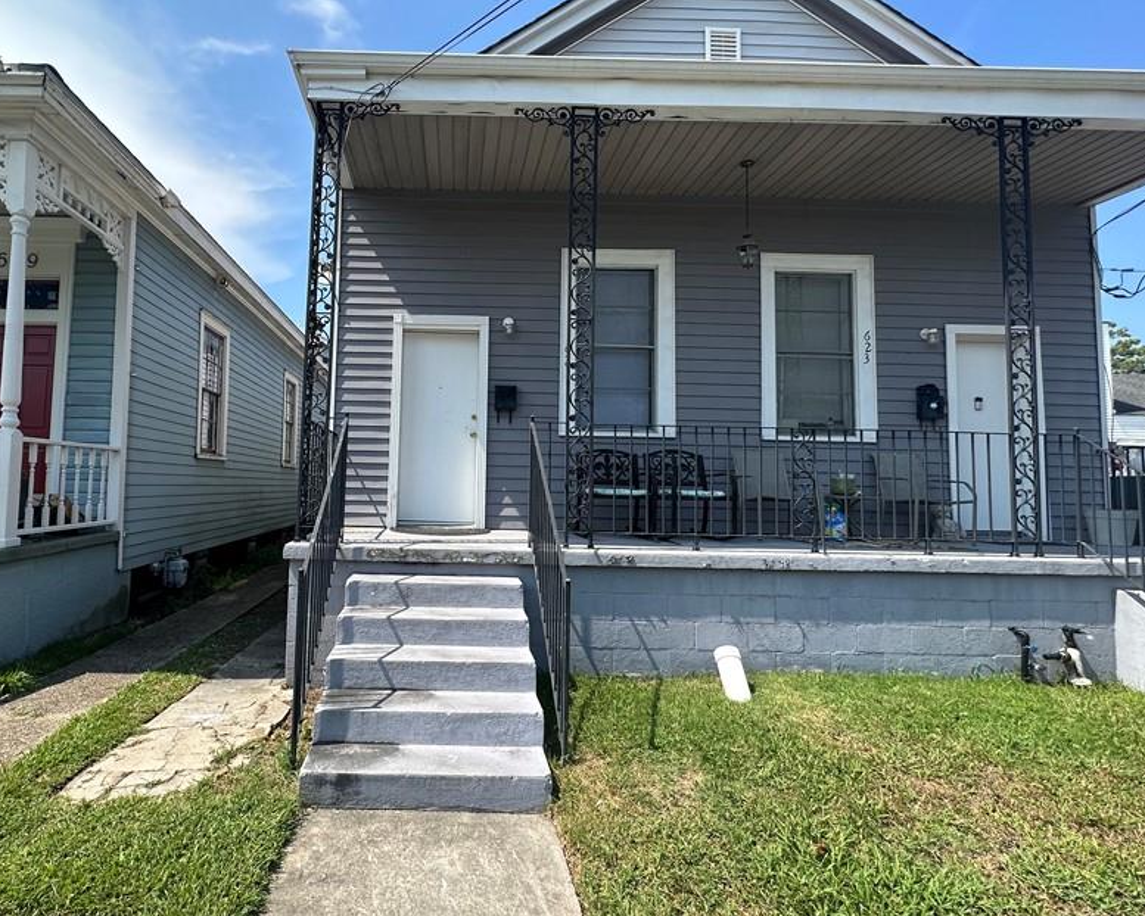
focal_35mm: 18
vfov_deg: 73.8
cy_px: 446
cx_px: 448
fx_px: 610
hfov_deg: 85.1
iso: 40
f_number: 2.2
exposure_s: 1/1159
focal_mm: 2.22
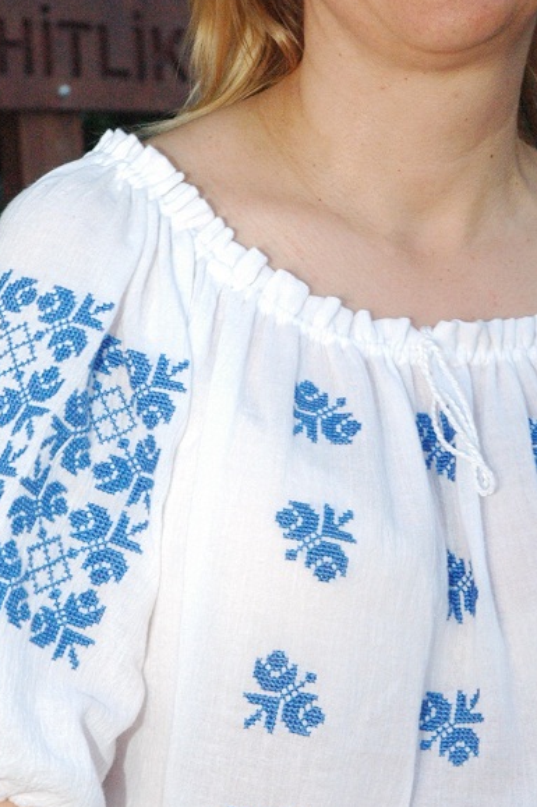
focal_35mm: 120
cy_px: 233
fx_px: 2690
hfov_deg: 11.4
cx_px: 379
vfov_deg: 17.0
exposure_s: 1/200
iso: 1600
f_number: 7.1
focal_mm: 46
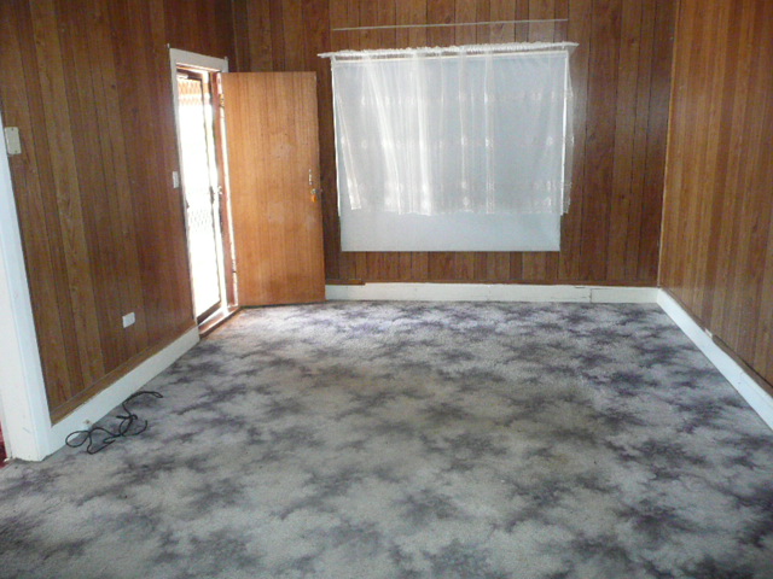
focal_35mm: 28
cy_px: 290
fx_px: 625
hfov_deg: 63.4
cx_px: 386
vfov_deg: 49.7
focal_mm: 4.6
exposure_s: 1/30
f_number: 3.3
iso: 640
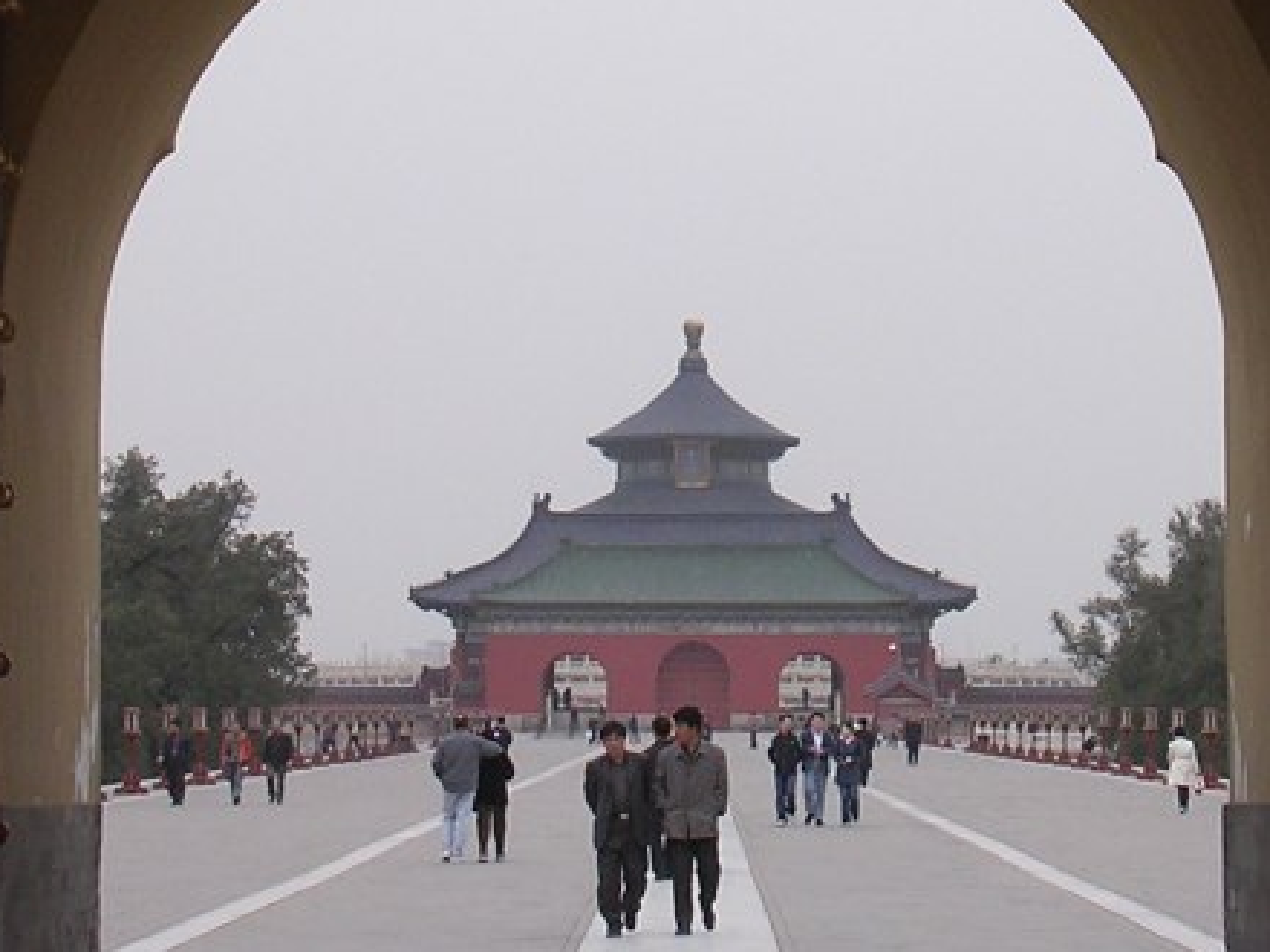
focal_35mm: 156
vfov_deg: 9.5
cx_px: 722
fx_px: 5723
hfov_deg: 12.7
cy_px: 81
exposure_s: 1/407
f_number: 3.6
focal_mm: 10.2
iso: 100
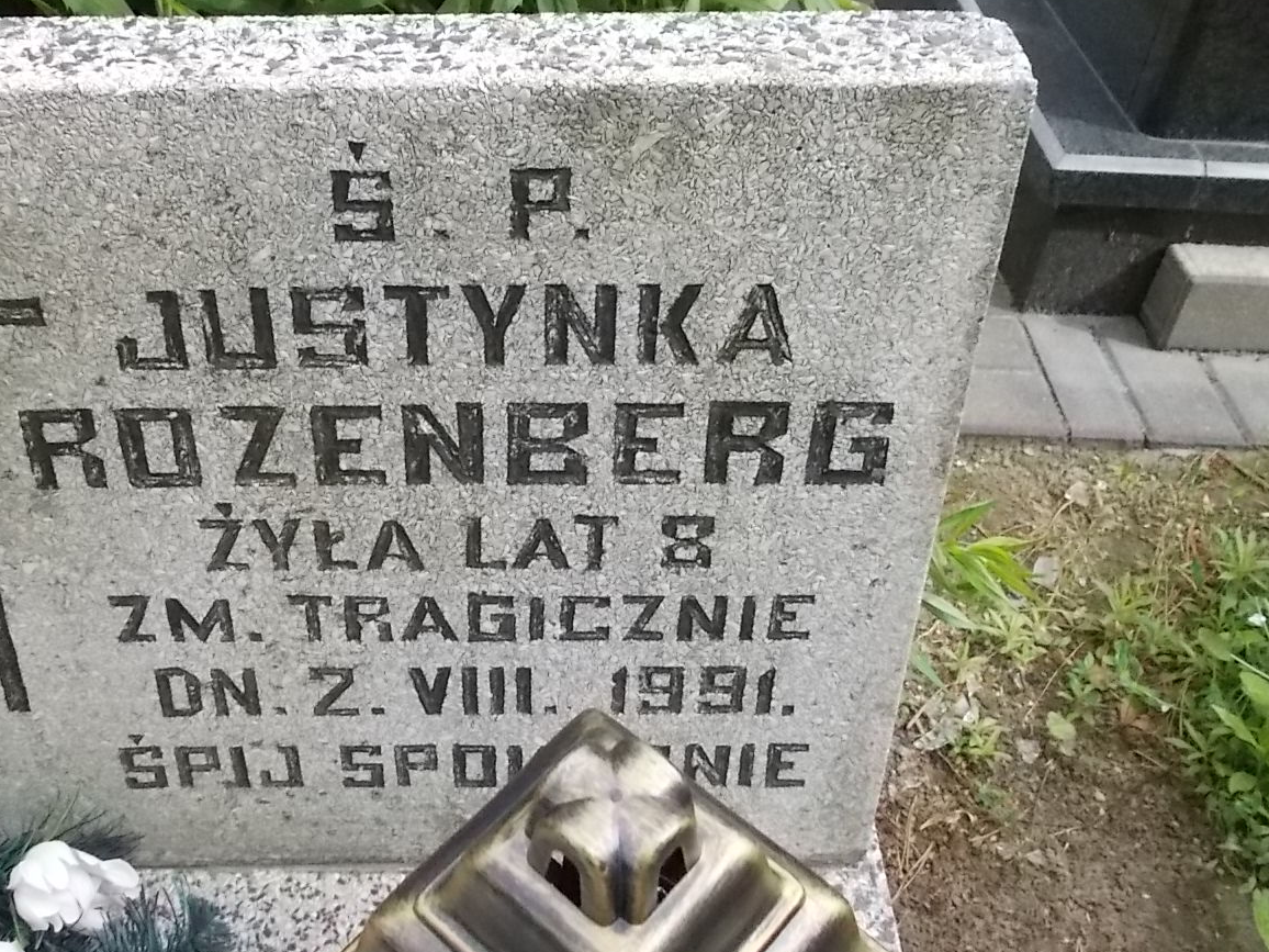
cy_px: 397
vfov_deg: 39.5
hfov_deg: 51.0
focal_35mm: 36
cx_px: 505
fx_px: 1320
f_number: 8
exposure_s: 1/160
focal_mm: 4.6
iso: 400
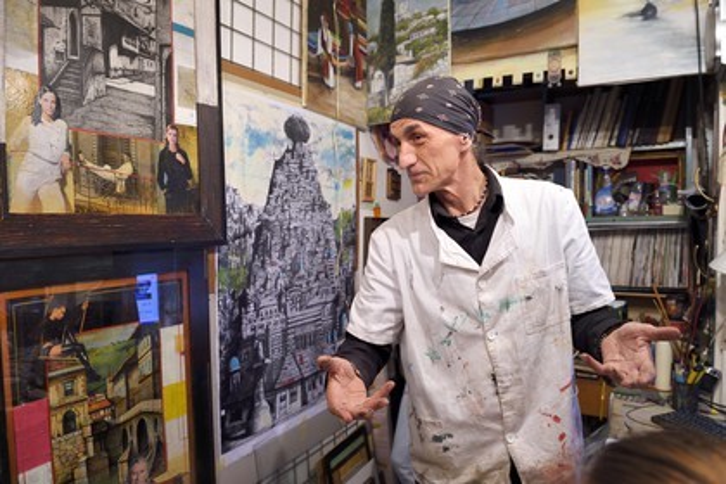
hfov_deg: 73.7
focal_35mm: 24
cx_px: 363
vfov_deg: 53.1
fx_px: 484
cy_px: 242
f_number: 5
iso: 1600
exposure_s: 1/60
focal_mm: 24
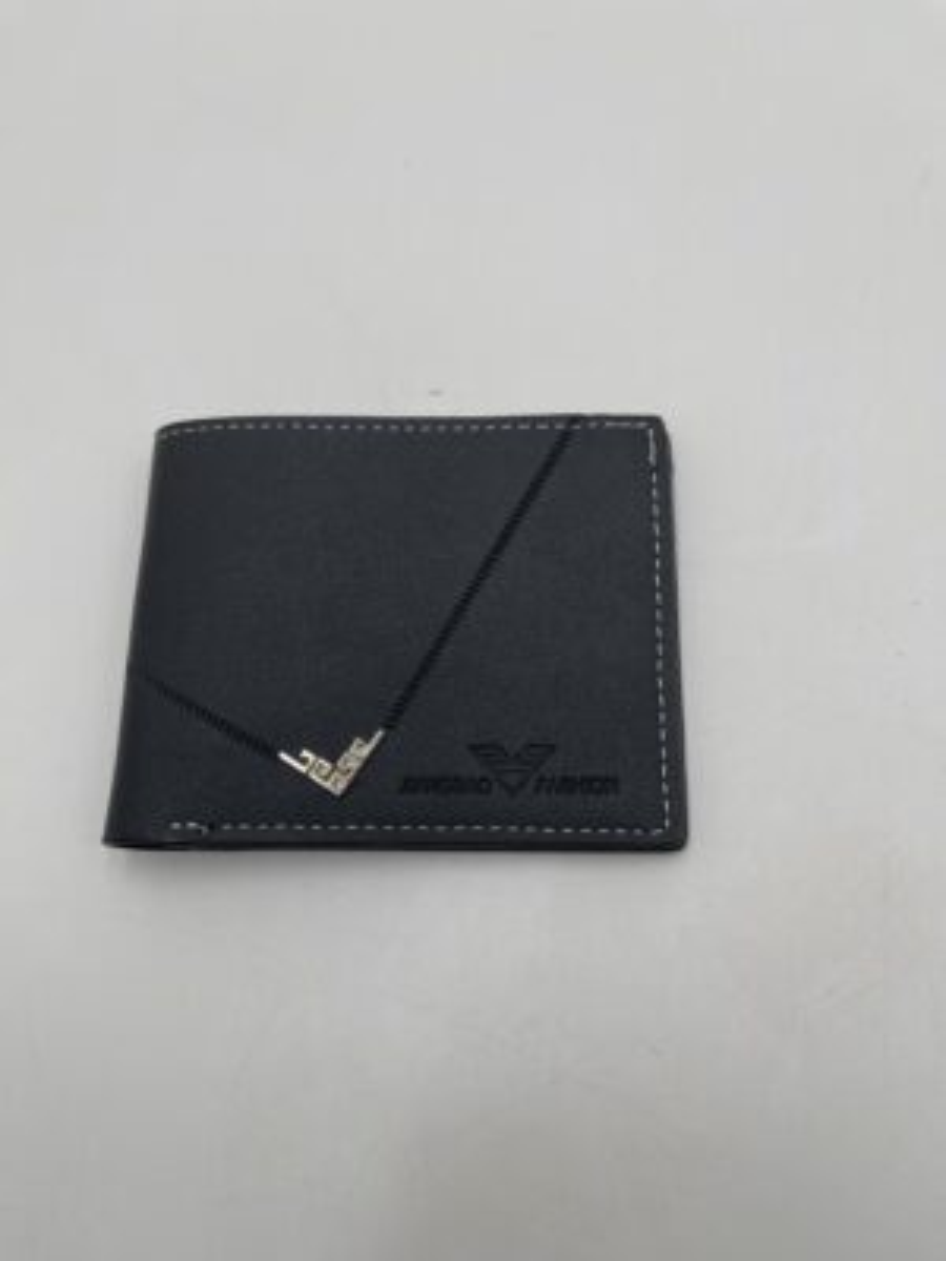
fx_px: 911
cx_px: 473
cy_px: 630
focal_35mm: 25
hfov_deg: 54.9
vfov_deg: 69.4
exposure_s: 1/476
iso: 32
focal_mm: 5.1
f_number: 1.6
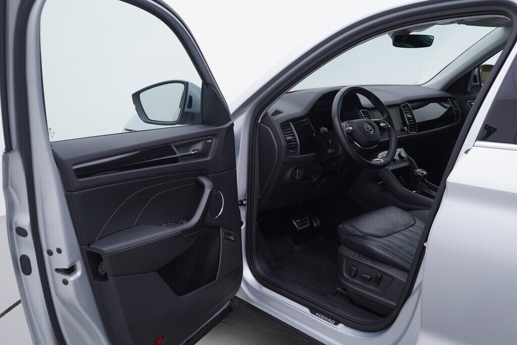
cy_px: 172
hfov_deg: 53.1
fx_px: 517
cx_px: 258
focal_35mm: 36
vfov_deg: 36.9
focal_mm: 24
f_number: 3.5
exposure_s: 1/60
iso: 125
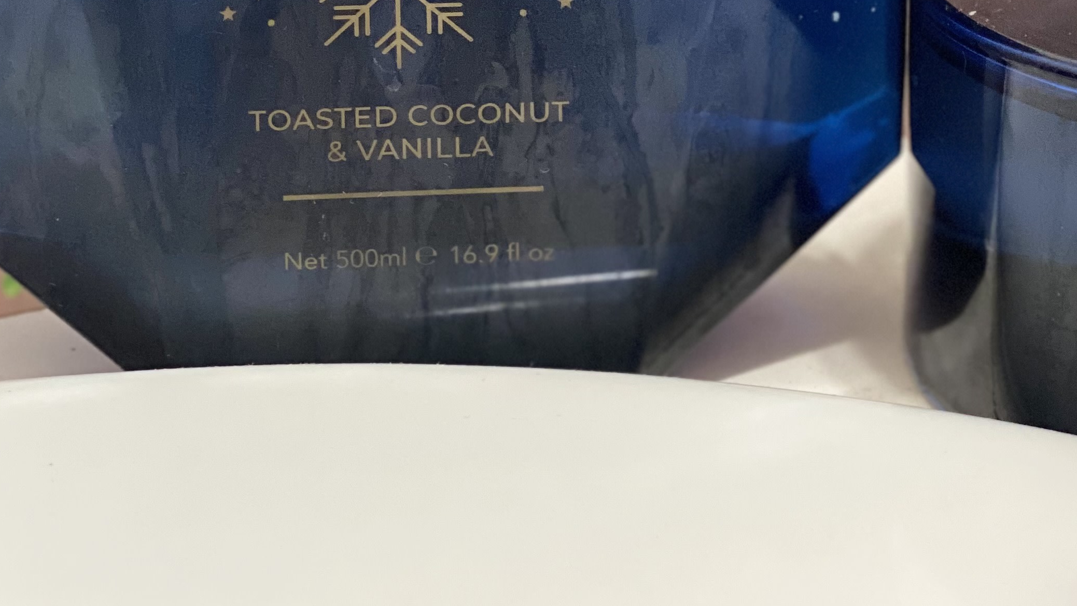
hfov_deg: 19.4
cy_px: -306
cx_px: 744
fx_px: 3141
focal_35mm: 110
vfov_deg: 10.6
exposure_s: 1/40
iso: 250
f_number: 2
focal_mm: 6
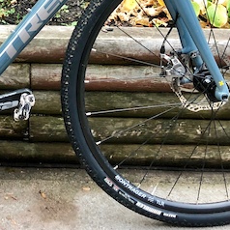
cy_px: 0
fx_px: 646
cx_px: -8
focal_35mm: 86
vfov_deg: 19.6
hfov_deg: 19.5
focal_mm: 3.99
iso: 40
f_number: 1.8
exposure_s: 1/30
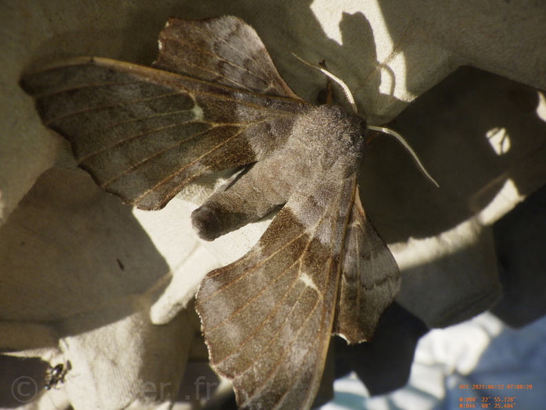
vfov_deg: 41.8
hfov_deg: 54.0
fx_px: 536
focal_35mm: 34
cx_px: 273
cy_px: 205
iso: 250
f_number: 4.6
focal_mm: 6.1
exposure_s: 1/1250
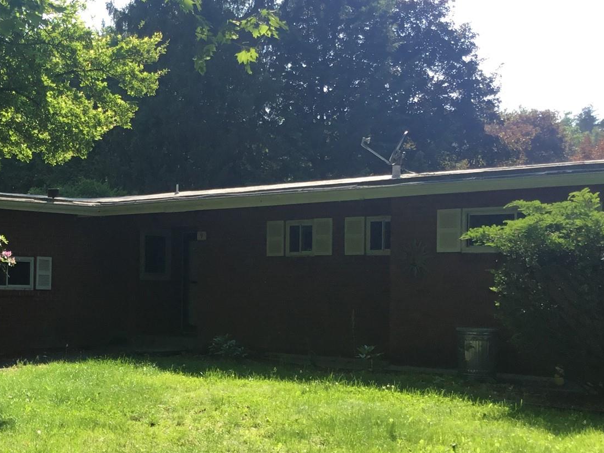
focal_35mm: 58
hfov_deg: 32.2
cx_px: 109
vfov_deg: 25.2
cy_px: 274
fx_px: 1012
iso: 25
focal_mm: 3.3
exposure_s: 1/473
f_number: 2.4
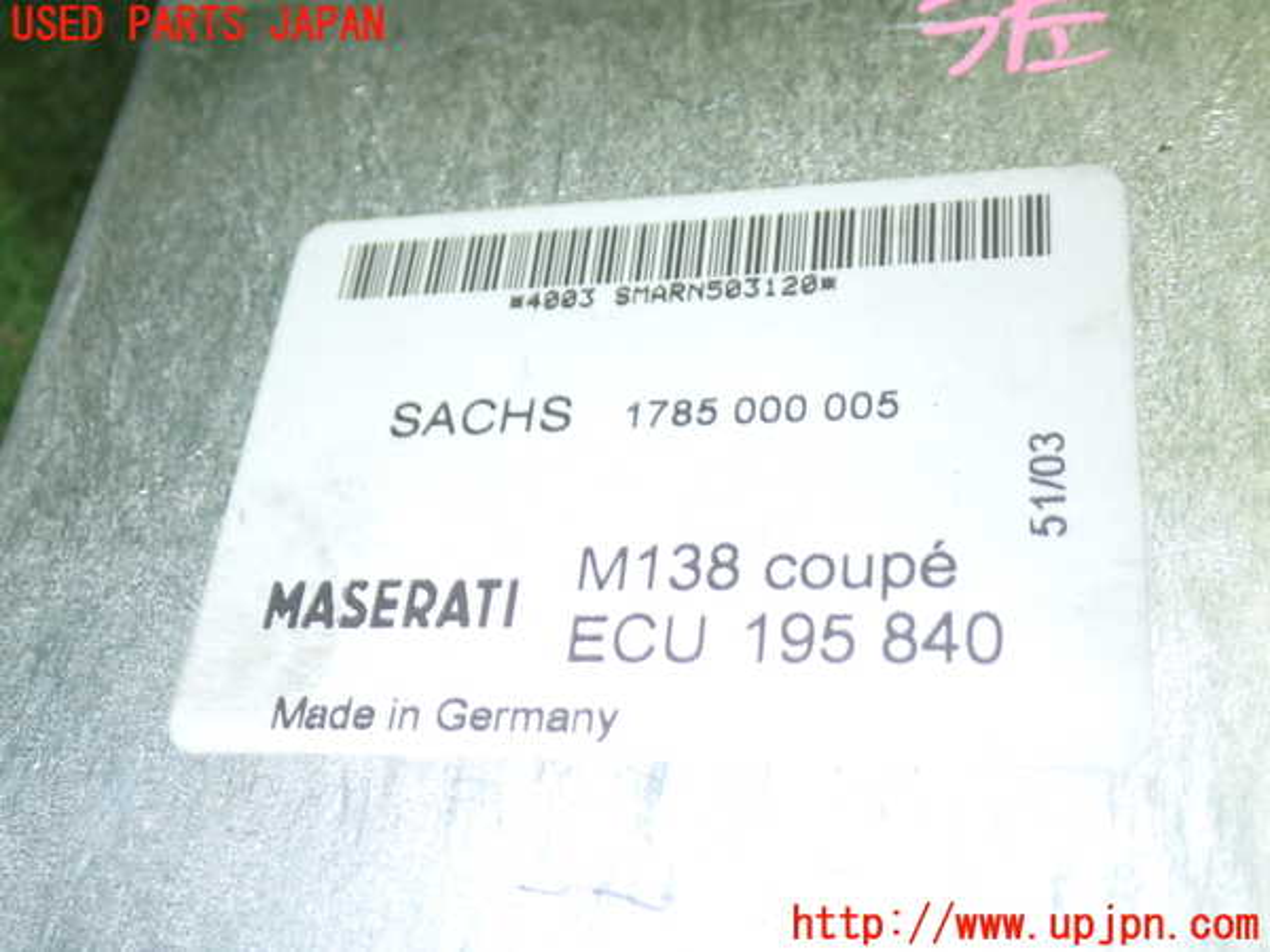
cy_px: 476
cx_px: 635
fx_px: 1614
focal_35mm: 44
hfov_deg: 42.9
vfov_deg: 32.9
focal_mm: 7.84
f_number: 2.9
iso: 200
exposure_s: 1/60
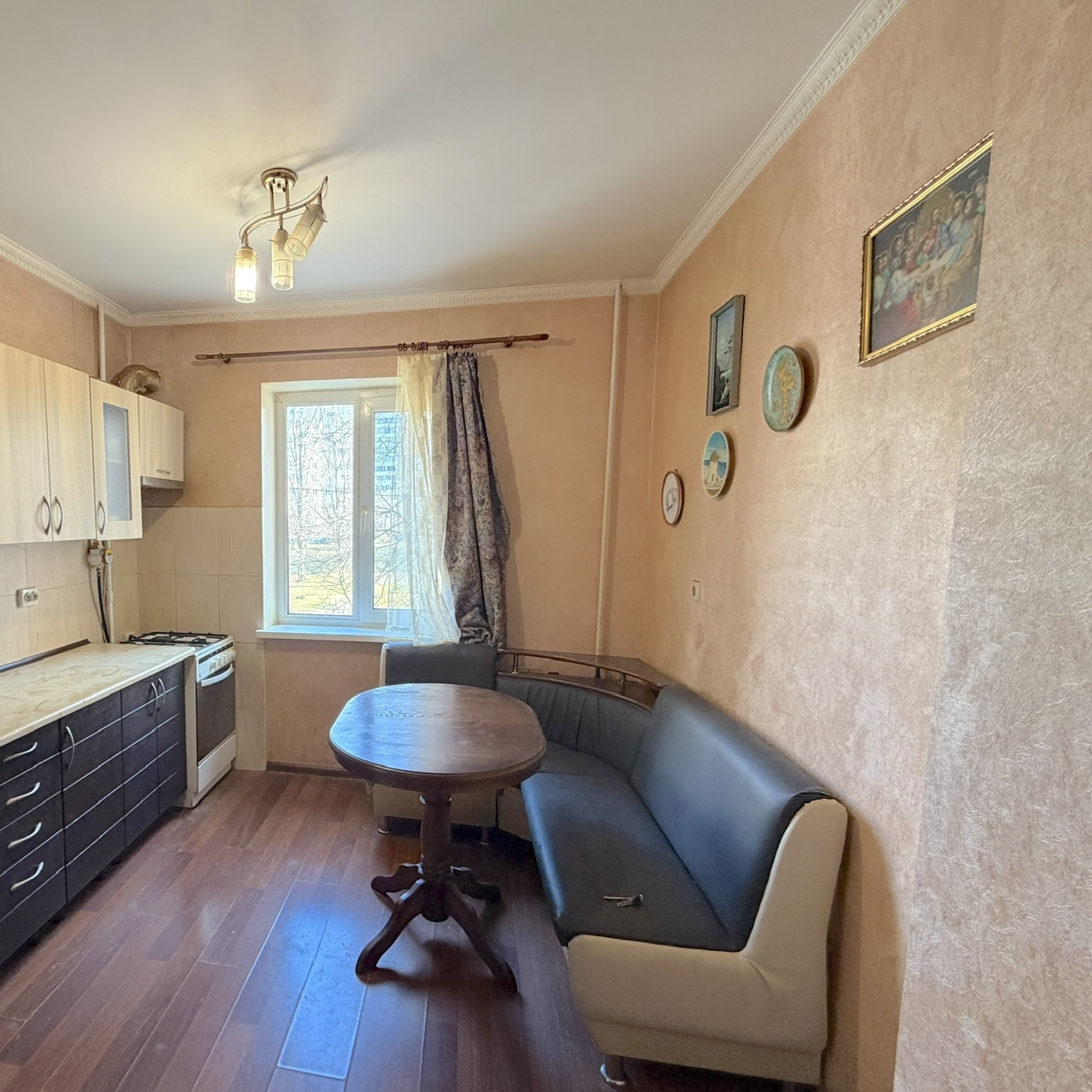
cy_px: 582
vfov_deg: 80.6
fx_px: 642
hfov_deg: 76.9
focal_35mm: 18
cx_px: 325
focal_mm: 2.22
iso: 320
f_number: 2.2
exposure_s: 1/50
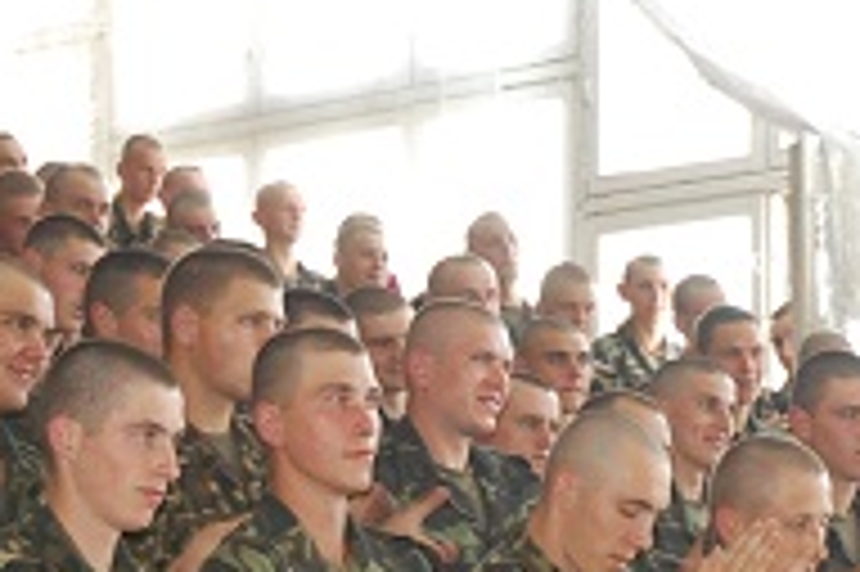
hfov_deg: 10.9
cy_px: 577
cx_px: 801
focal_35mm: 188
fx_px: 4487
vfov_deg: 7.3
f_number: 4.5
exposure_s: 1/60
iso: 450
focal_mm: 40
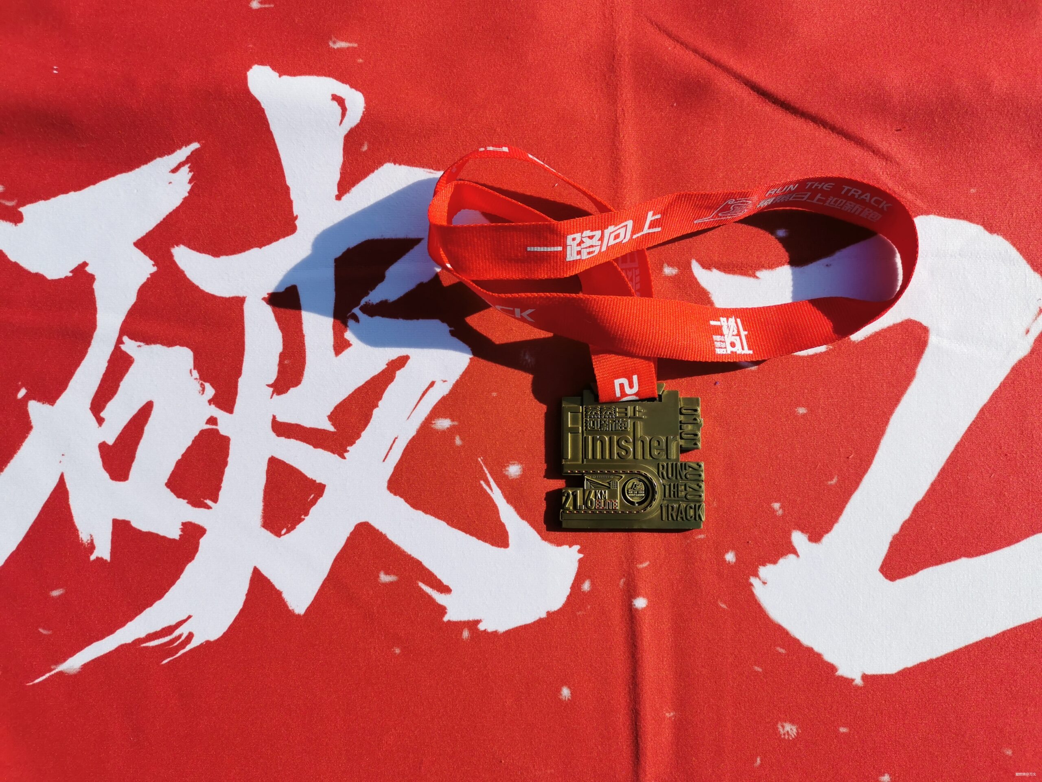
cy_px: 391
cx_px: 521
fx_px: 813
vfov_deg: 51.4
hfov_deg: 65.3
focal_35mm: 27
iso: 50
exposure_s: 1/5291
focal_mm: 5.58
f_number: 1.8
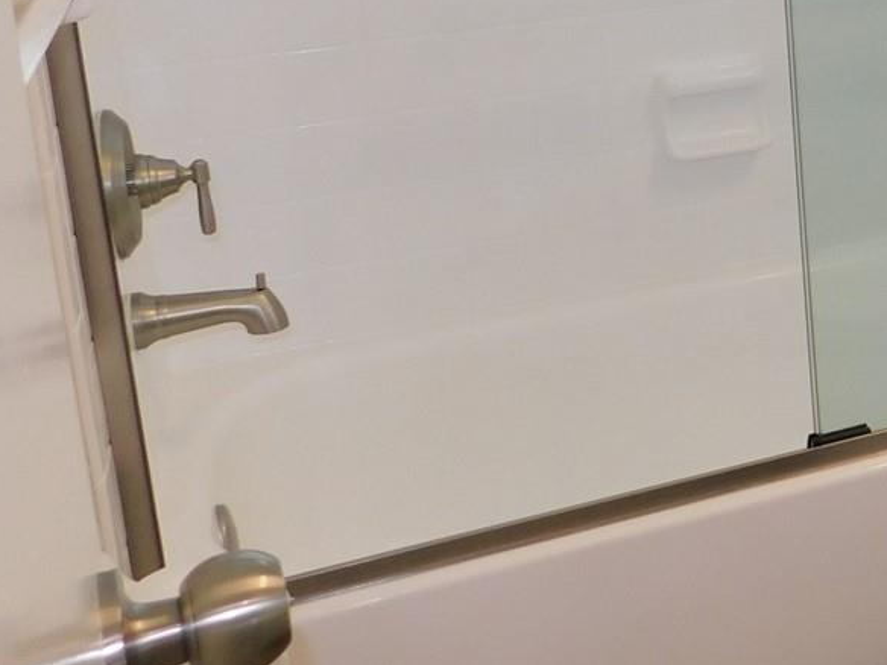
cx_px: 1135
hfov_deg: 26.4
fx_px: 1614
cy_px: -20
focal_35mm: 63
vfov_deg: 22.3
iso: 125
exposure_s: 1/60
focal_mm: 4
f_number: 3
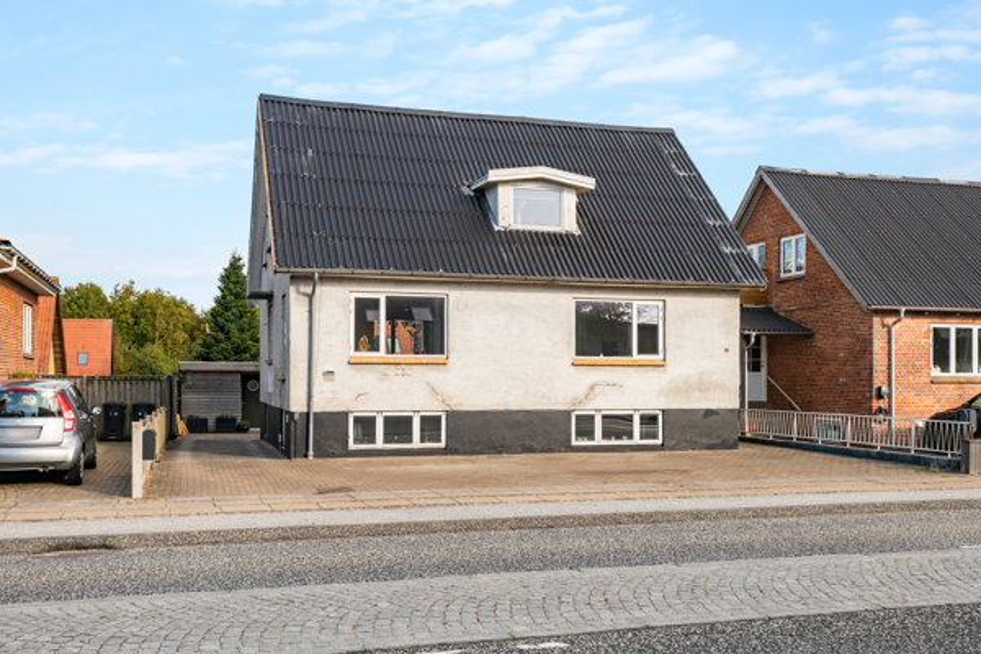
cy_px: 327
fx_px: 954
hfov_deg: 54.4
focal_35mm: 35
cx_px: 490
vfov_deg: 37.9
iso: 800
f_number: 8
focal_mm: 35
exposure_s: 1/1600
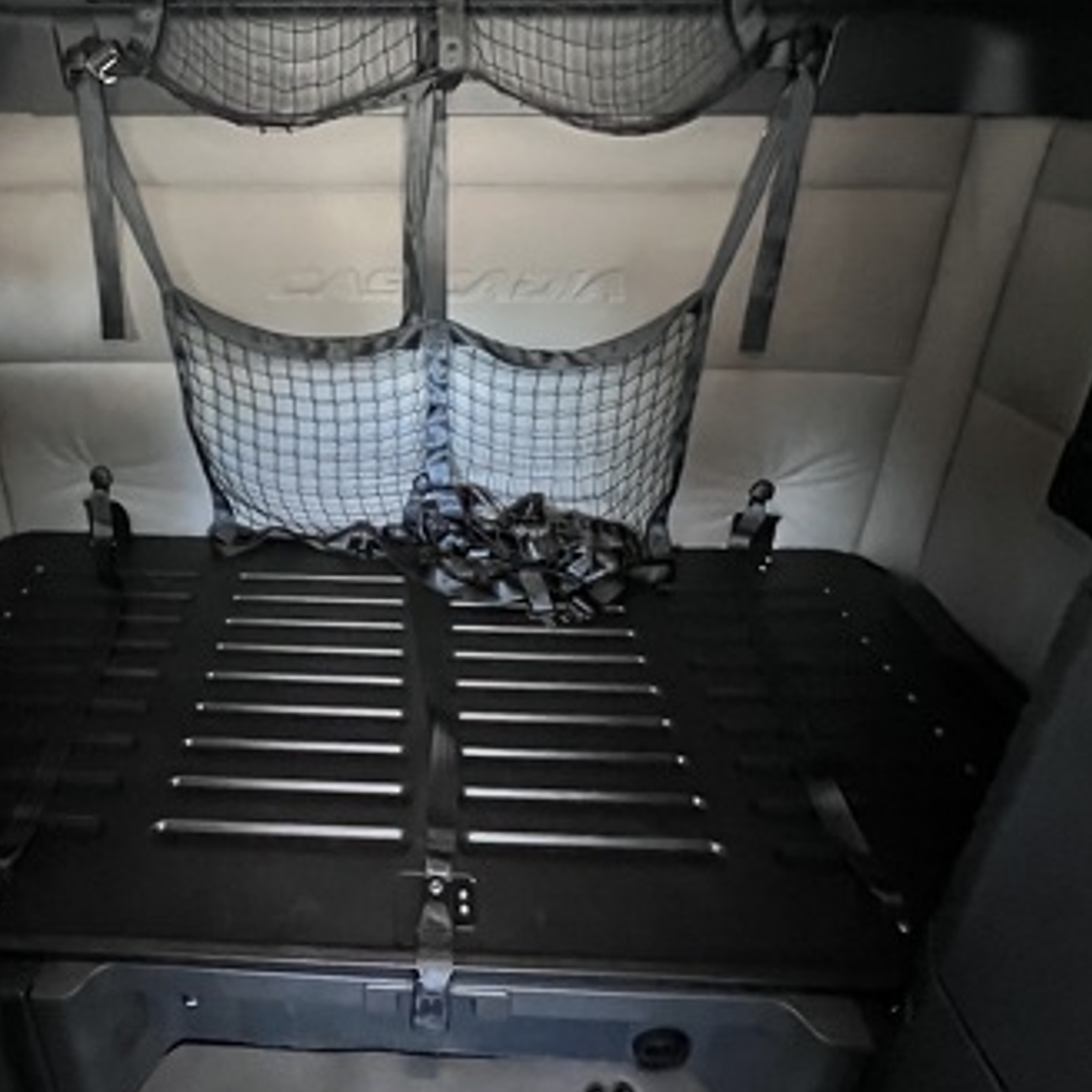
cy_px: 413
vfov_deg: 71.0
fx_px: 749
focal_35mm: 21
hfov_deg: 70.3
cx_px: 373
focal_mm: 1.57
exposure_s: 1/35
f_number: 1.8
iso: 1250
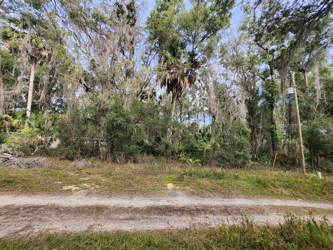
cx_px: 166
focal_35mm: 13
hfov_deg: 106.2
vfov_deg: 89.9
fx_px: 125
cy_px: 125
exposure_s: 1/200
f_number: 2.2
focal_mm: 1.7
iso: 32
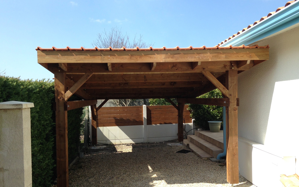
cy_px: 110
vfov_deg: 35.2
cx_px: 150
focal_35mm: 36
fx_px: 293
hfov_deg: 54.0
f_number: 2.4
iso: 50
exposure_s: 1/753
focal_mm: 4.12
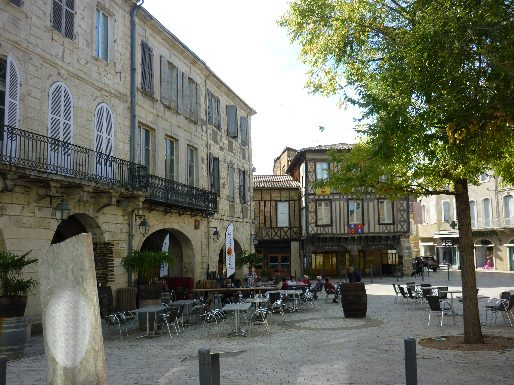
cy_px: 192
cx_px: 257
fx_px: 490
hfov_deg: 55.4
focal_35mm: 33
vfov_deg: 42.9
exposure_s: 1/500
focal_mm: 5.5
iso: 80
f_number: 2.8
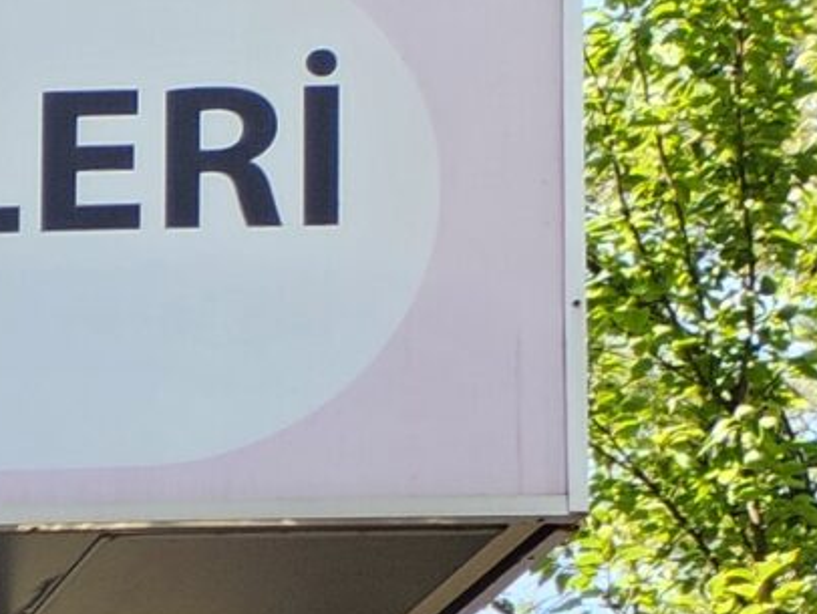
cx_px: -1479
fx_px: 3424
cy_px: 1848
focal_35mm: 145
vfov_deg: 8.5
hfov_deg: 10.5
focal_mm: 5.4
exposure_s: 1/180
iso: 20
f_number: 1.8
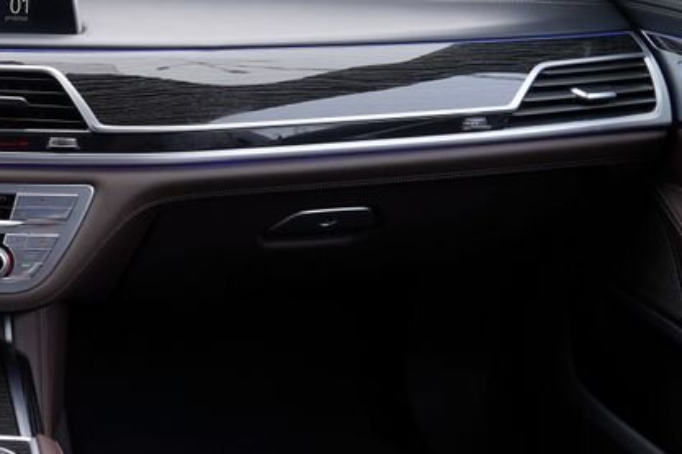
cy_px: 127
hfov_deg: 29.8
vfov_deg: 22.8
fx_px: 1118
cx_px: -103
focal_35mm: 59
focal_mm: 24
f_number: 3.2
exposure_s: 1/40
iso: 100
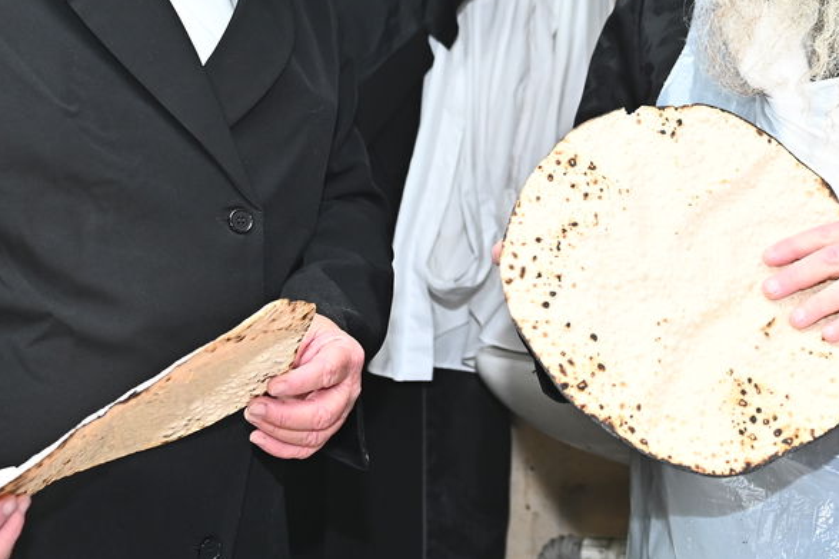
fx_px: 2446
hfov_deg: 19.2
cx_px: 725
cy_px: -14
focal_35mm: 105
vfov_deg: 12.9
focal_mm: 44
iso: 1250
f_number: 3.5
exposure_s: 1/200
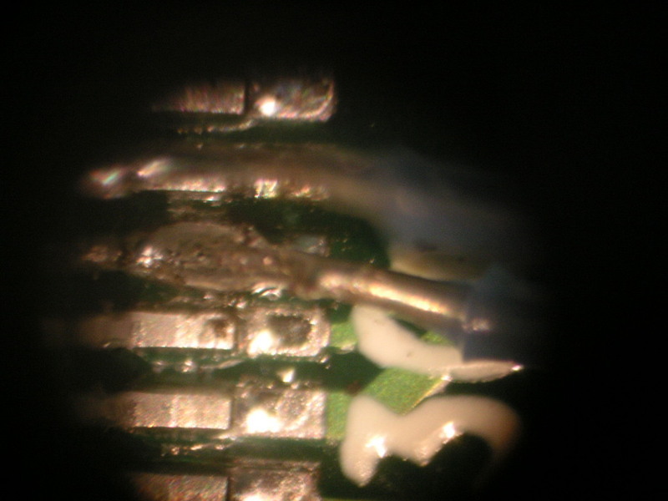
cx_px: 334
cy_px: 250
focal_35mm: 105
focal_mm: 17.1
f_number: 5
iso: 100
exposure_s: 1/6
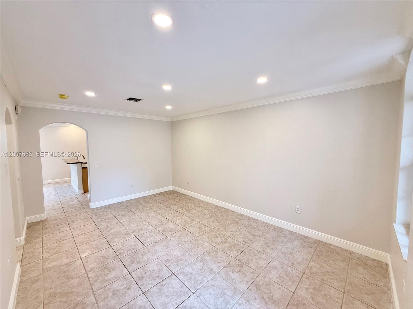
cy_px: 154
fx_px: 167
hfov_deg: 102.1
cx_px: 206
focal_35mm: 14
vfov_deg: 85.7
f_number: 2.2
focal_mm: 2.22
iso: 400
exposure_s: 1/120
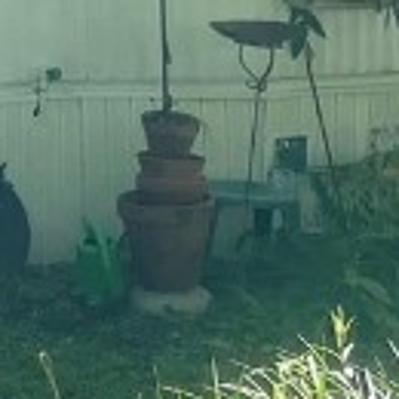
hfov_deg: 9.3
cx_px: -249
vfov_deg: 9.3
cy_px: -255
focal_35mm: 181
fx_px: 2360
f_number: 1.6
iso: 32
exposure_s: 1/1062
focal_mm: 4.2
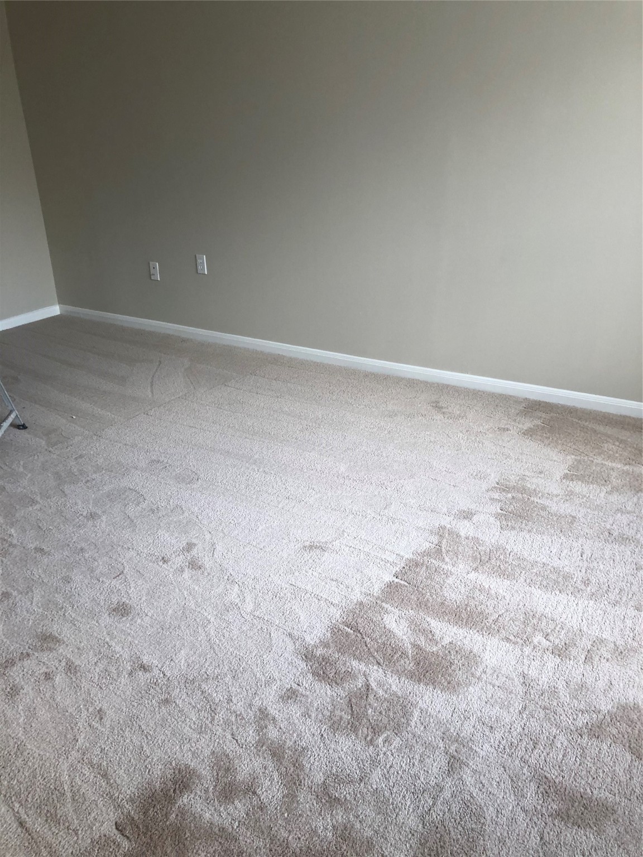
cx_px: 322
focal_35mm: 28
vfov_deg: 63.4
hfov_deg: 49.7
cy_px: 428
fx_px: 693
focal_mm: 3.99
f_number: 1.8
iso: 20
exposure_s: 1/40
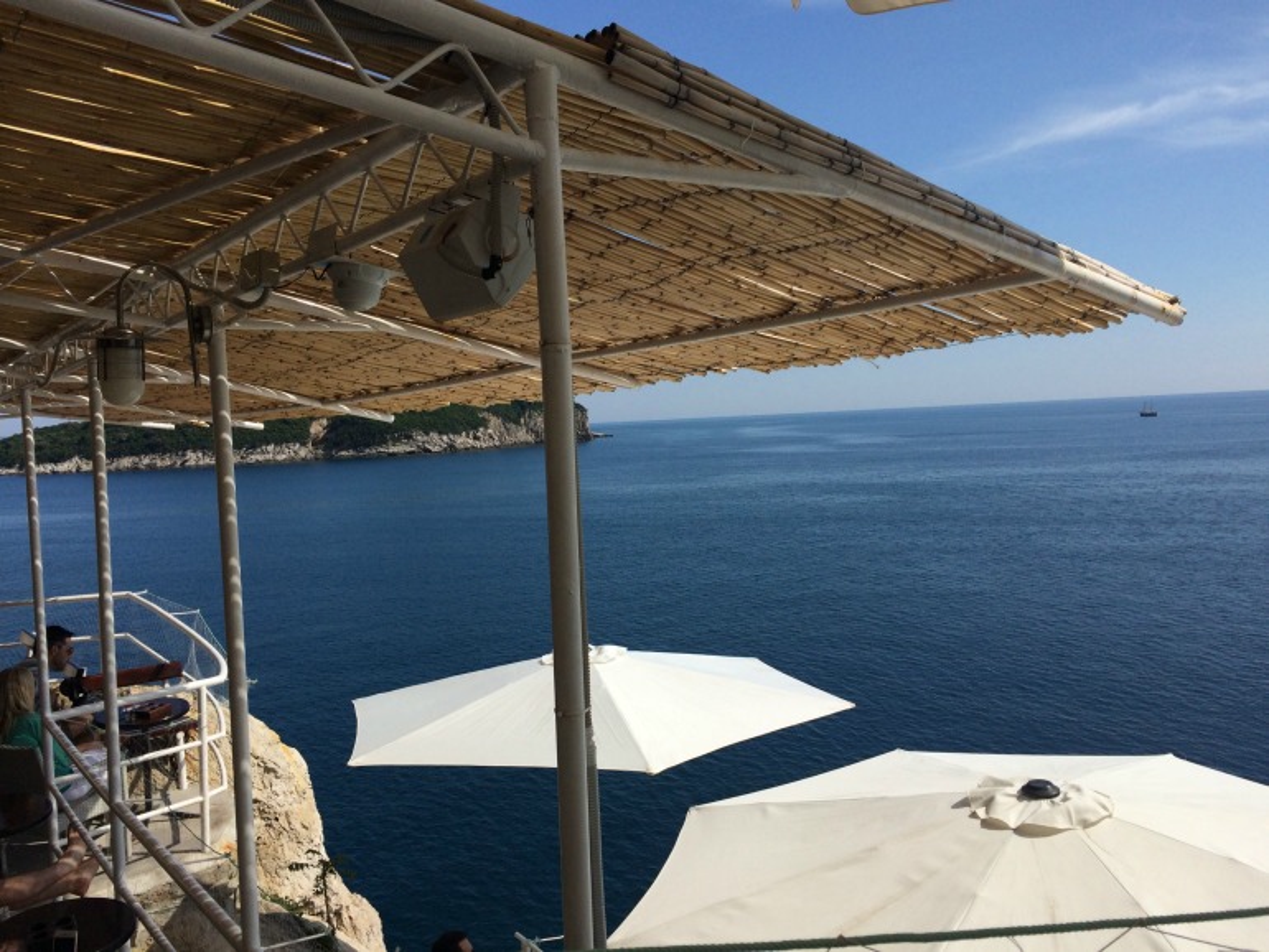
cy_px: 476
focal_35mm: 29
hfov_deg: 61.6
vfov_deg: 48.3
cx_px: 634
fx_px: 1063
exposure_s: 1/3731
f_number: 2.2
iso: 32
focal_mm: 4.15
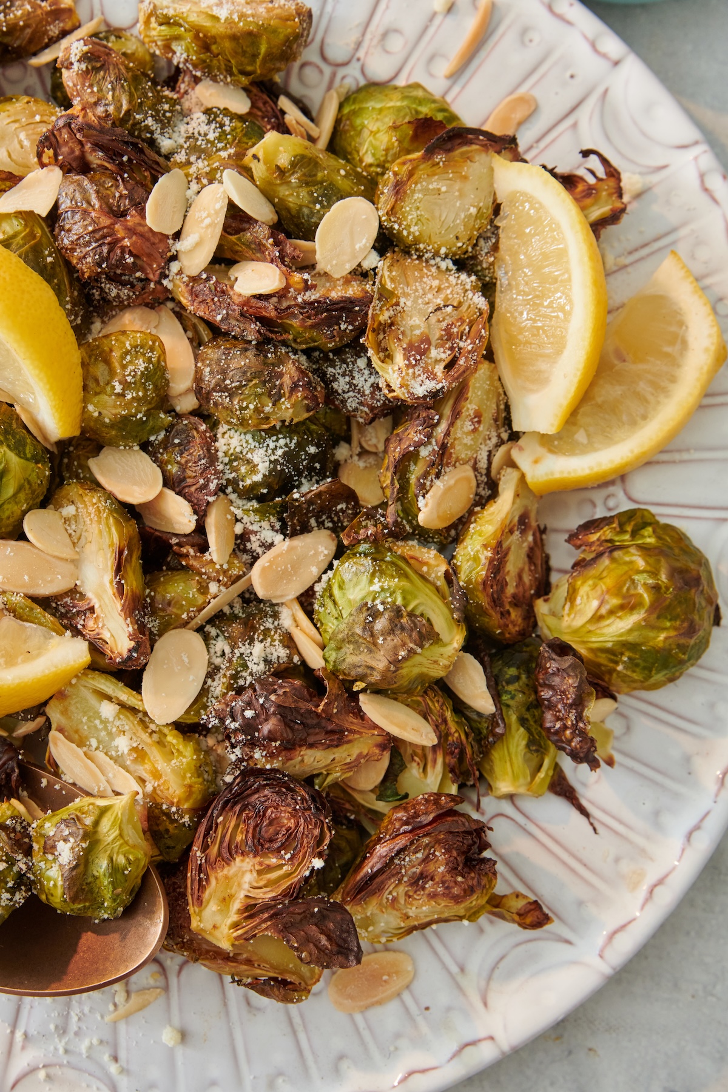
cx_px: 364
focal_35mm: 70
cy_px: 546
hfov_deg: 19.5
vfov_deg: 28.8
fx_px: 2123
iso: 800
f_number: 13
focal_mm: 70
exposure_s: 1/200
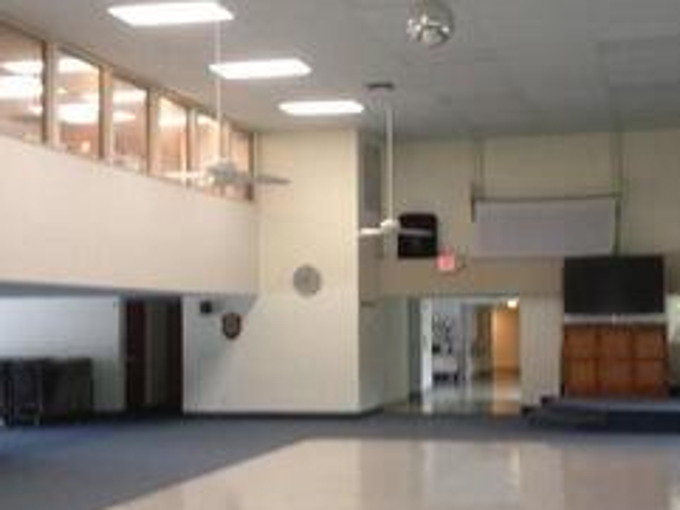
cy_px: 285
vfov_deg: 25.2
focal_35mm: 58
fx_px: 1140
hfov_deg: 32.9
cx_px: 451
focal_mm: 4.28
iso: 100
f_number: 2.4
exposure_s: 1/20
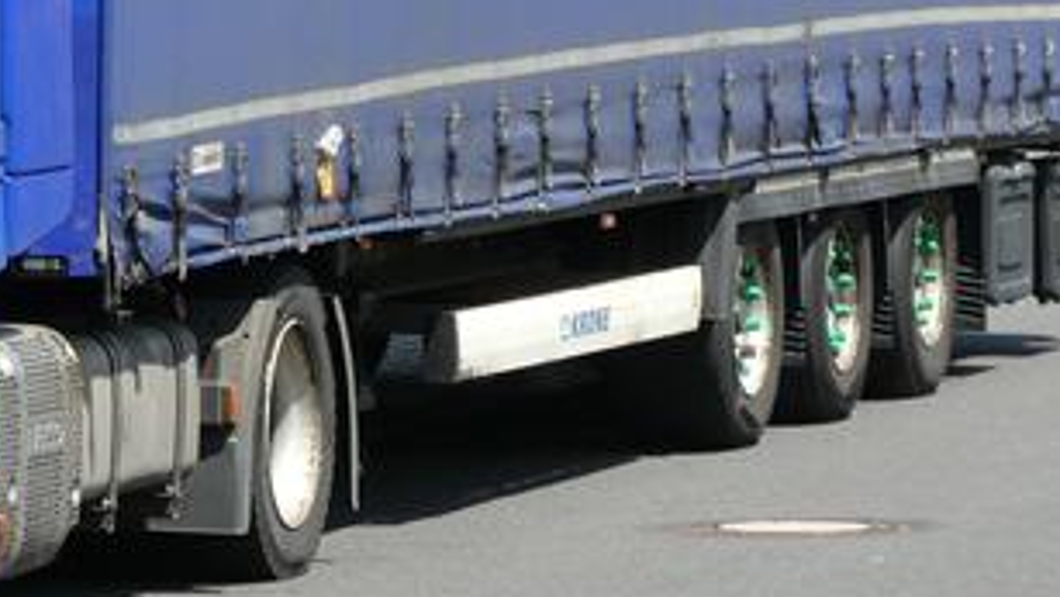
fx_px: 12063
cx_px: -83
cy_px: -152
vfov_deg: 2.8
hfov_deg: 5.0
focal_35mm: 429
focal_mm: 27.1
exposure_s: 1/200
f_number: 5.4
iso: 80
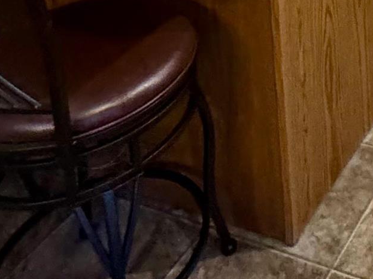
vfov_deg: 15.8
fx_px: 743
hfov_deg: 24.7
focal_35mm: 69
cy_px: -310
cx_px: 477
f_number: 2.2
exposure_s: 1/60
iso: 400
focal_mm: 2.22
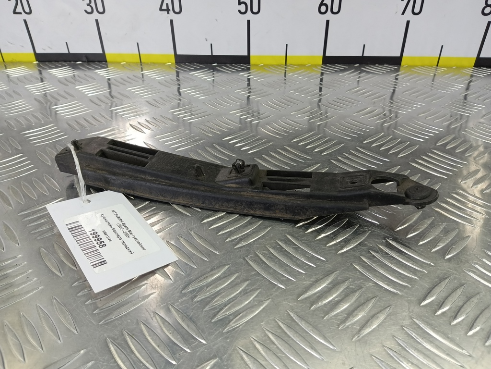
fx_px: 326
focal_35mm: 23
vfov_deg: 58.9
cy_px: 184
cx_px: 246
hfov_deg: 73.9
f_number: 1.6
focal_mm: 4.11
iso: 116
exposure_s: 1/50
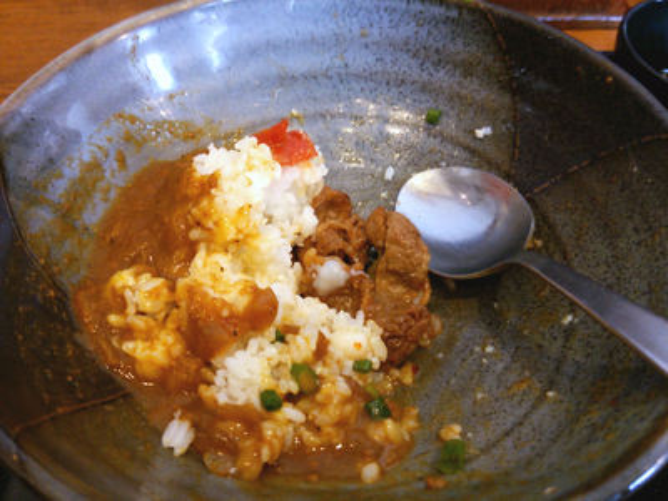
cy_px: 250
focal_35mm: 30
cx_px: 334
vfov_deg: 46.8
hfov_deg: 60.0
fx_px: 579
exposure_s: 1/40
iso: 100
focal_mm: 4.06
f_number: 1.94
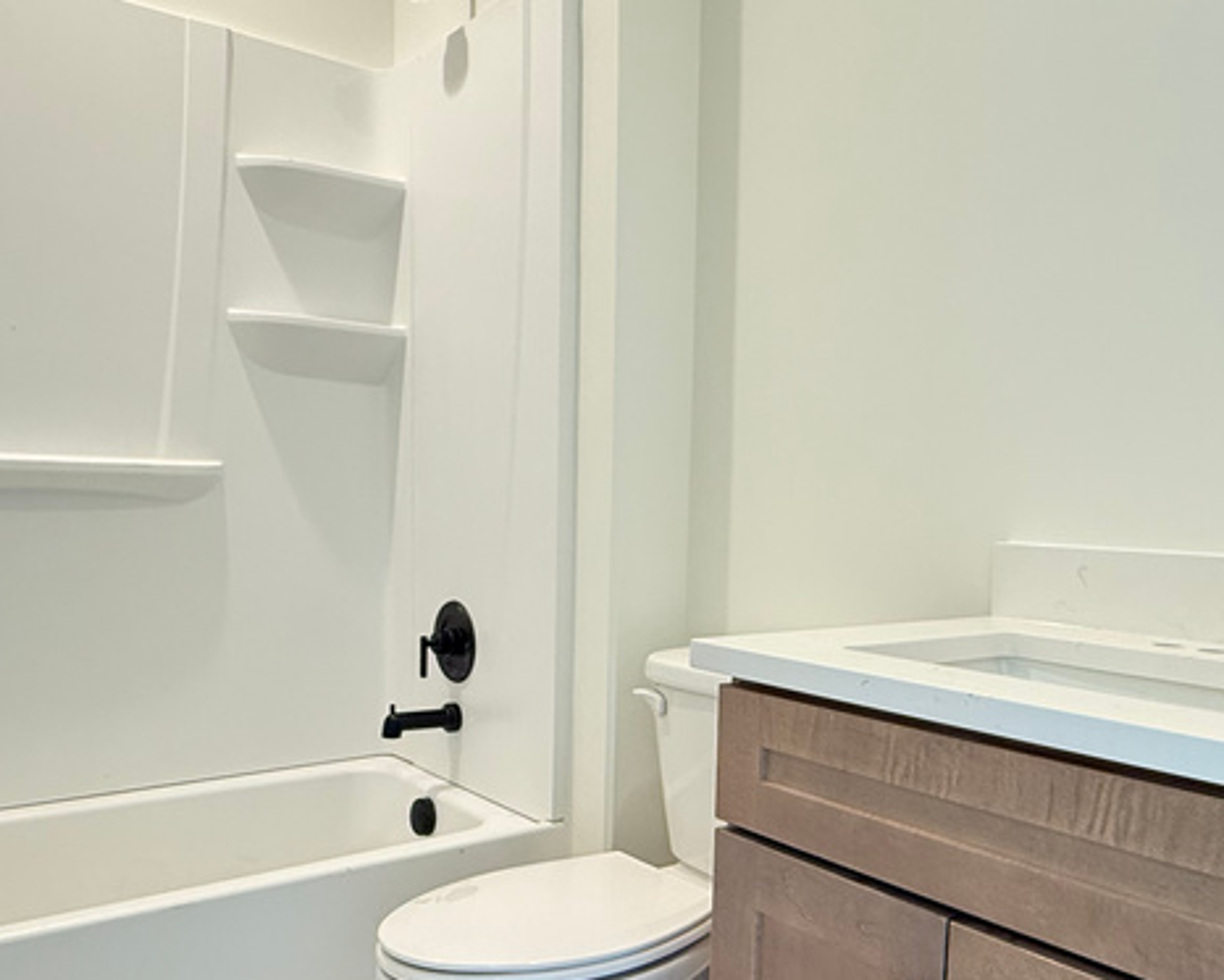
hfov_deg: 58.6
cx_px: 688
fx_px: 1087
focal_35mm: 30
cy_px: 610
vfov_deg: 48.1
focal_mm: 2.22
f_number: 2.2
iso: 250
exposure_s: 1/60
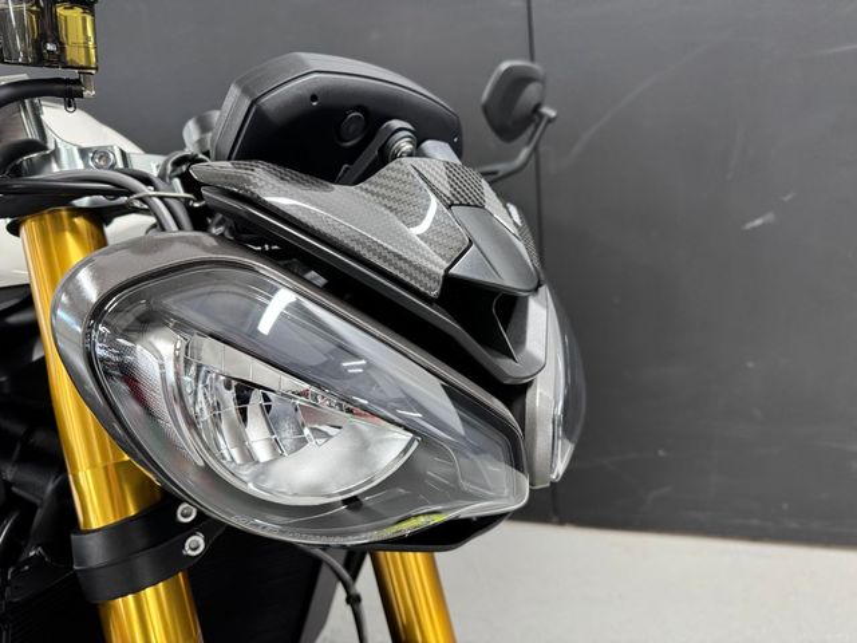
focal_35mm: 24
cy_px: 322
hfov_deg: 71.6
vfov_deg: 56.8
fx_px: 594
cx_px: 428
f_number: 1.78
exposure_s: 1/50
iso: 250
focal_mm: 6.76
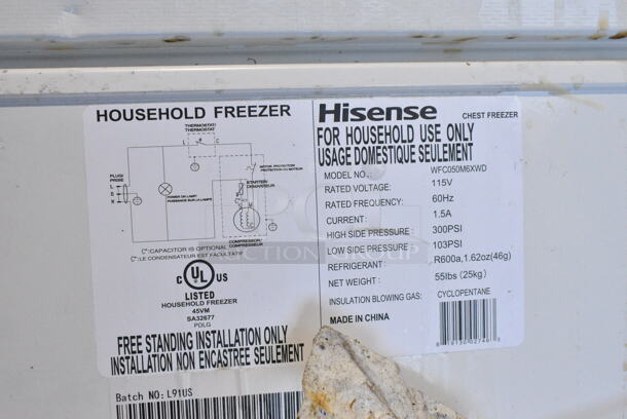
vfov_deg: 33.1
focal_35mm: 40
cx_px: 314
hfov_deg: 47.9
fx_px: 706
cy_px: 210
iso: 6400
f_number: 10
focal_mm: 27
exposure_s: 1/640
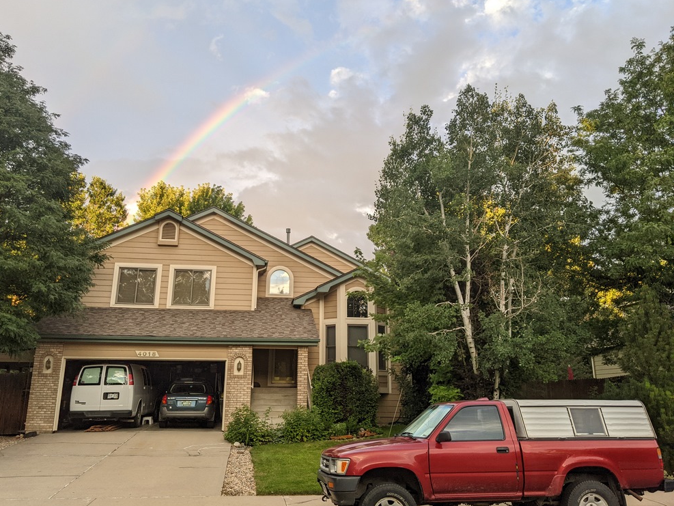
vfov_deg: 49.8
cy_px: 249
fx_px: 545
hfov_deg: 63.4
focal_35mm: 28
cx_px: 325
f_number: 1.8
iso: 52
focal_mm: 4.44
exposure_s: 1/361
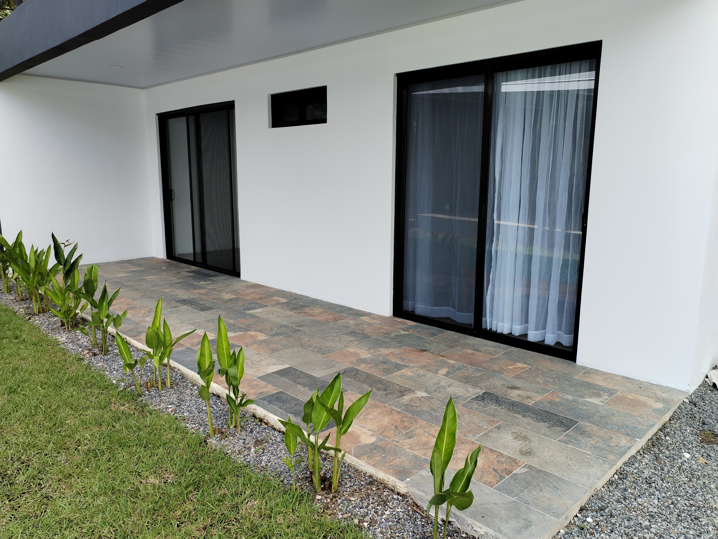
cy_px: 270
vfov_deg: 48.2
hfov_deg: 61.7
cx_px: 359
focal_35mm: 29
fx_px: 602
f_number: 1.8
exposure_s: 1/544
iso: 100
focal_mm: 4.75
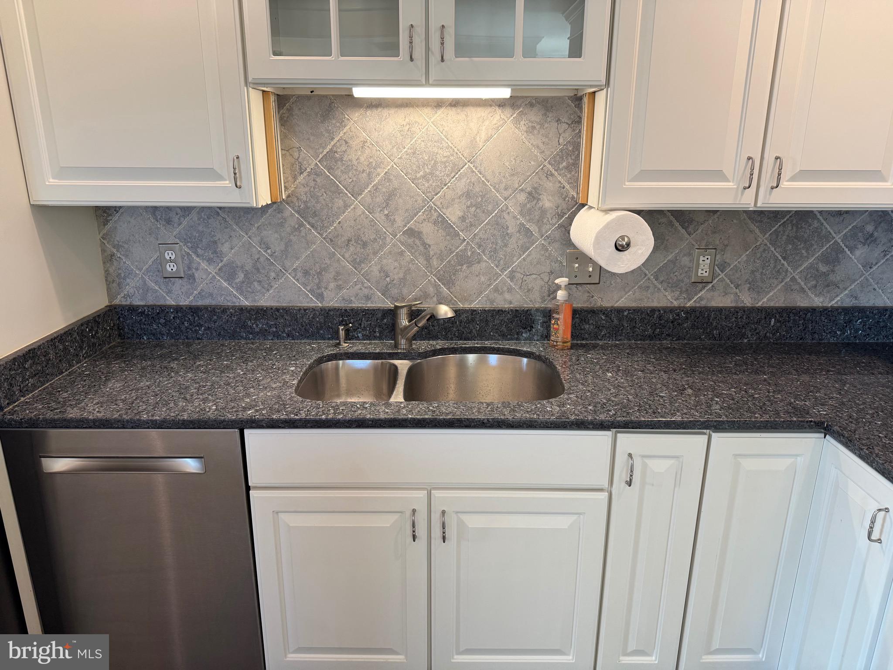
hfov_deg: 71.6
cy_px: 335
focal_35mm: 24
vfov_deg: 56.8
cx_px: 446
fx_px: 619
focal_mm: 6.76
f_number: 1.78
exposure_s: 1/120
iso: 160
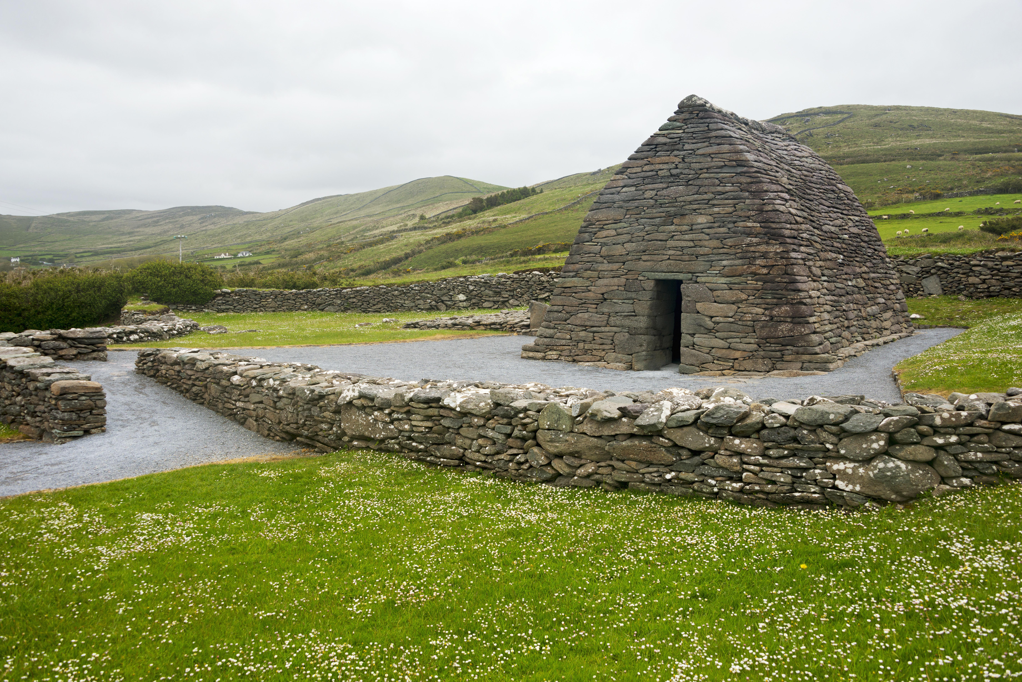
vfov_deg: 41.1
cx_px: 511
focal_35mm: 32
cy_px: 341
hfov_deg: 58.7
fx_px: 909
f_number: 8
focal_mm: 32
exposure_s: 1/250
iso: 100
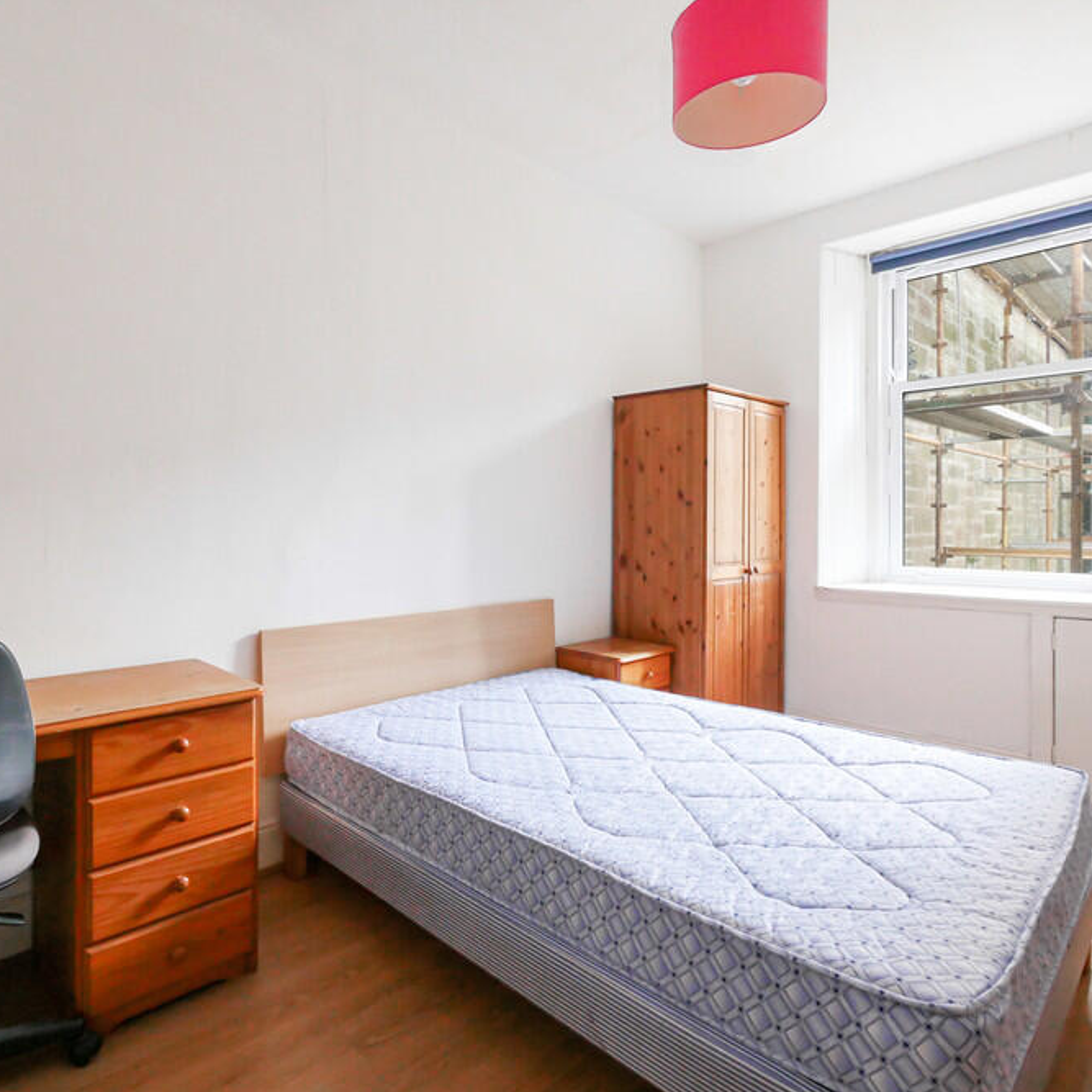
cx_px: 476
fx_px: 678
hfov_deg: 77.3
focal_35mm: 19
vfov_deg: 77.7
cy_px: 534
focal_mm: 7
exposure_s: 1/60
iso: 1600
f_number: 4
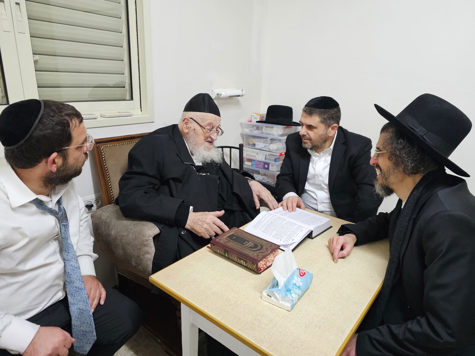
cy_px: 178
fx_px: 316
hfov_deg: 73.9
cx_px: 238
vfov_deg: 58.9
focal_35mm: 23
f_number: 1.7
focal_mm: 6.3
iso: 800
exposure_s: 1/100
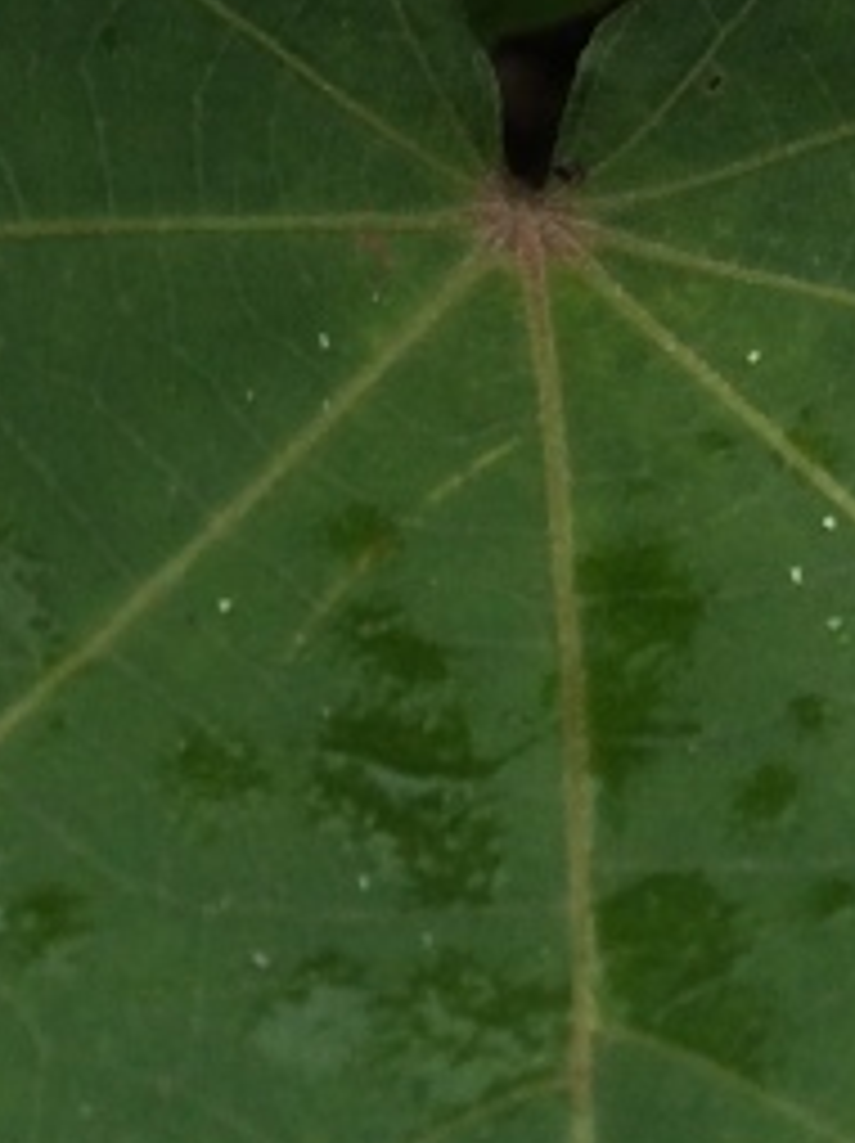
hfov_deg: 12.6
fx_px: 3860
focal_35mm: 117
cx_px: 472
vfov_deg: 14.8
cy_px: -882
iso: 32
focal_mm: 4.15
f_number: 2.2
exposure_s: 1/789
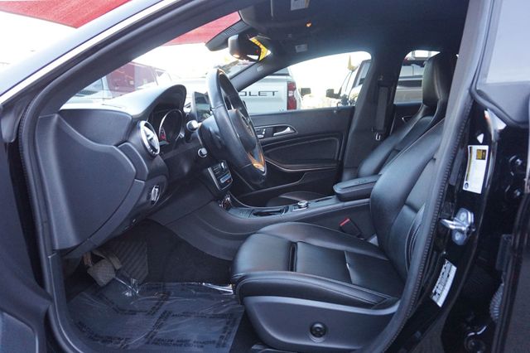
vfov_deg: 53.1
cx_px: 265
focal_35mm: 24
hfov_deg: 73.8
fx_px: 353
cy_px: 176
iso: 1250
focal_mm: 16
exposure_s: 1/160
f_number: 4
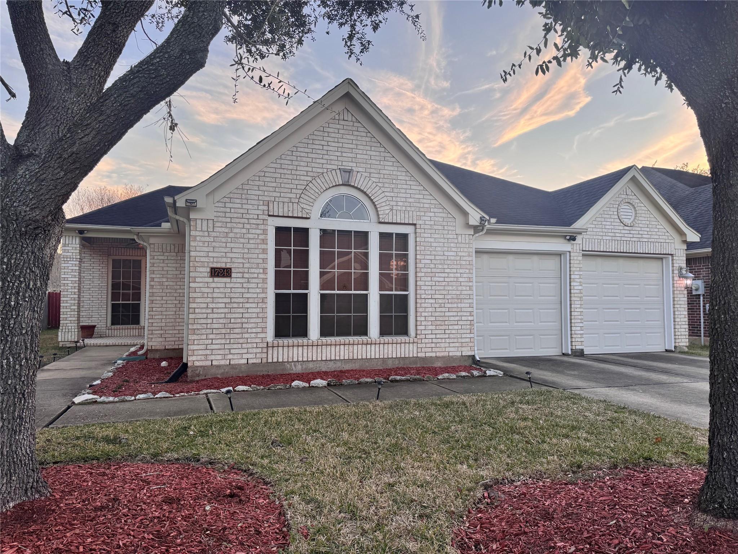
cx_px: 369
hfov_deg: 71.6
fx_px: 512
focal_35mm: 24
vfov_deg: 56.8
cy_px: 277
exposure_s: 1/278
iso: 80
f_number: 1.78
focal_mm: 6.76
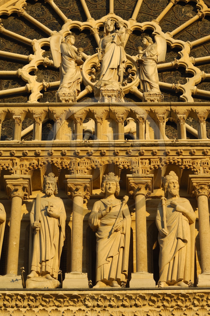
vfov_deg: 16.7
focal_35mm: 123
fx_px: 1079
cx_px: 105
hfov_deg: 11.1
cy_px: 158
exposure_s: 1/320
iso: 100
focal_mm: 82
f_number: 4.2
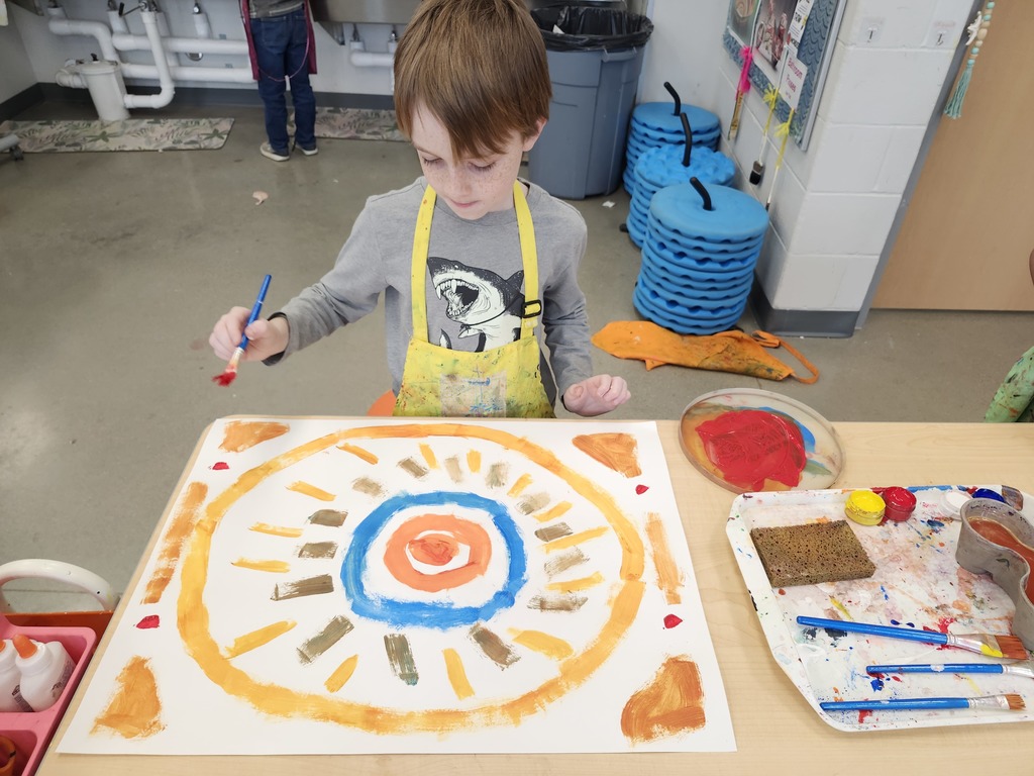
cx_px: 517
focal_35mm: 23
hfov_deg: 73.9
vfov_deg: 58.9
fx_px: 687
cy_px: 388
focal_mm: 5.54
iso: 160
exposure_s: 1/120
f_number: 1.8
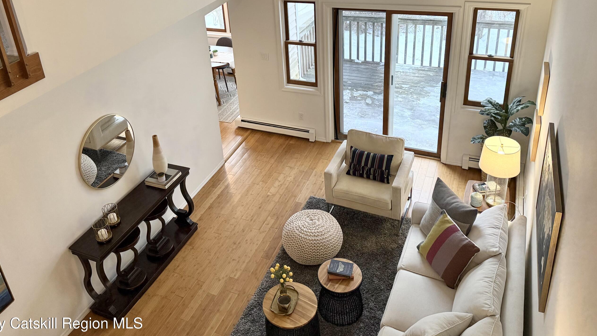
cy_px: 82
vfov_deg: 36.8
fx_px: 491
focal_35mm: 31
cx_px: 264
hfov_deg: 62.4
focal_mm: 6.76
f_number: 1.78
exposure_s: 1/120
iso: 250
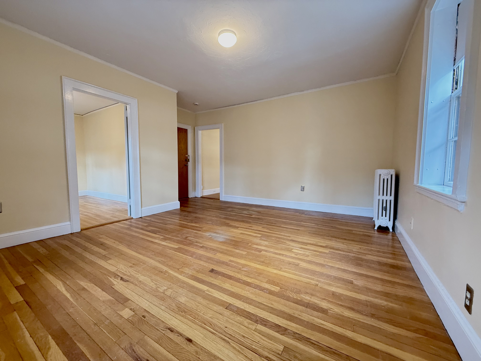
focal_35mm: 14
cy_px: 180
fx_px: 195
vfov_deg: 85.7
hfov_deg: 102.1
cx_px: 240
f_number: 2.2
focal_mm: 2.22
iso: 400
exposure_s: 1/60
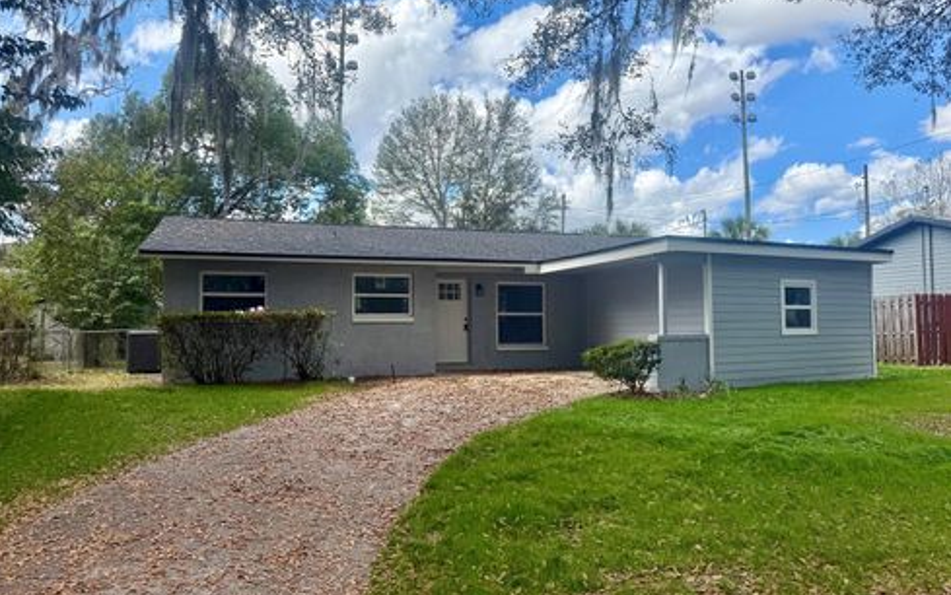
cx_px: 467
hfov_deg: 70.4
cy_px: 291
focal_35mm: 26
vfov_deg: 47.6
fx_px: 674
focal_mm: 6.76
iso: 80
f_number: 1.78
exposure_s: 1/3021
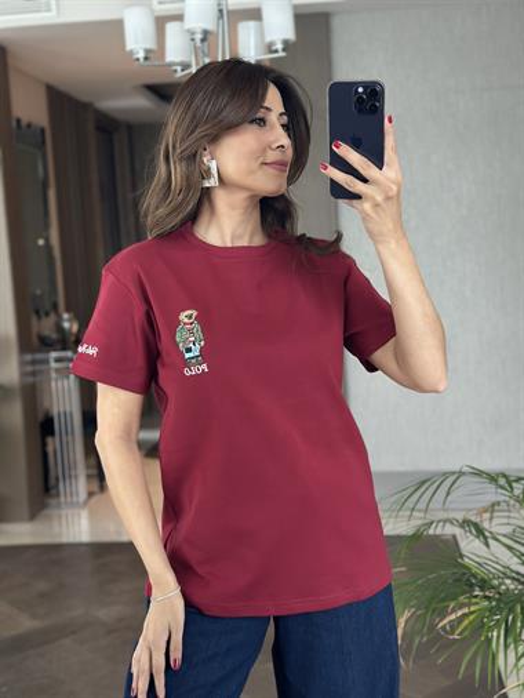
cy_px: 349
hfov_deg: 30.3
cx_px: 262
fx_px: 968
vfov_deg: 39.6
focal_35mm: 48
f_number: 1.78
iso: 320
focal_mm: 6.86
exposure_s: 1/60
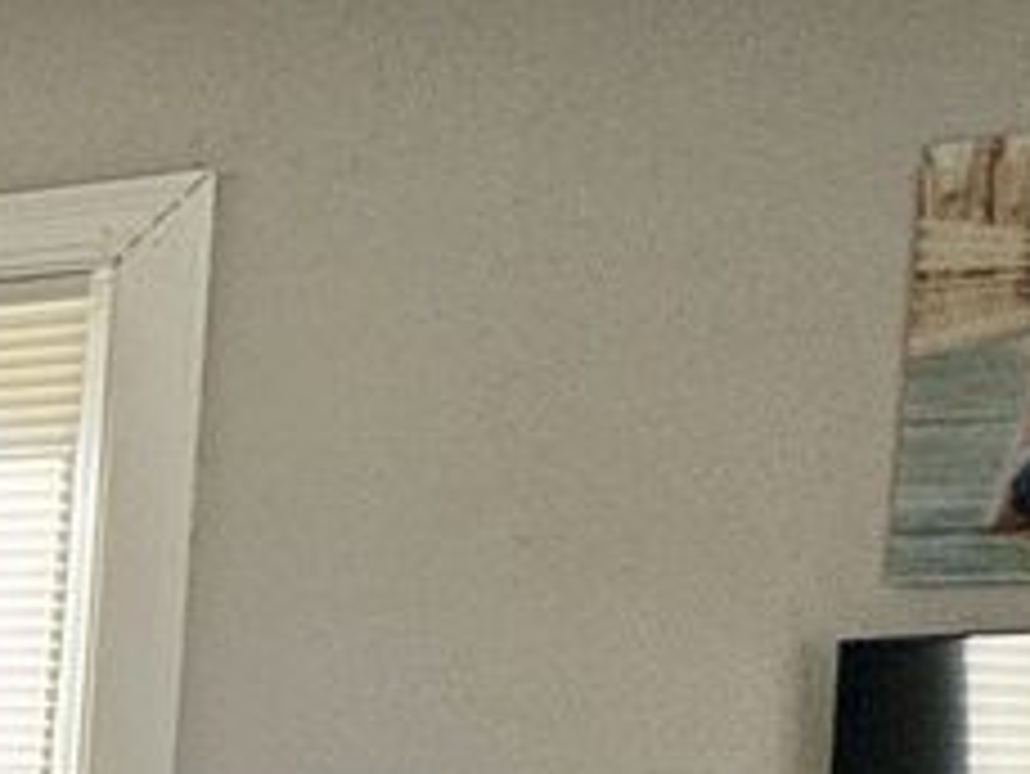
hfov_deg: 13.5
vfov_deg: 16.1
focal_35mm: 88
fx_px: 2620
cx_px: -1646
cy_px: 954
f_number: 2.2
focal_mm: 2.22
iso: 80
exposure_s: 1/120
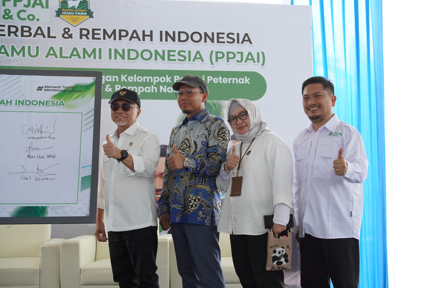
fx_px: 631
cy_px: 144
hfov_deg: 37.8
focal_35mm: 52
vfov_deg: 25.8
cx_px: 216
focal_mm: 35
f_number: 4
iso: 500
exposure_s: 1/160
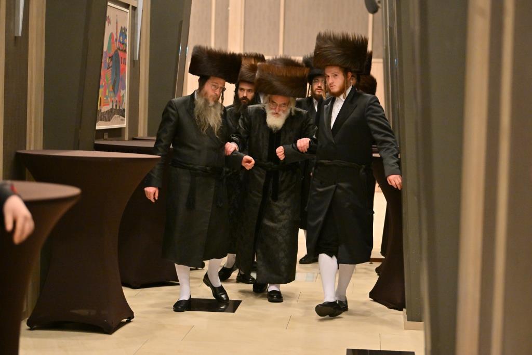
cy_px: 178
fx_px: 1330
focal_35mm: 90
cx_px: 266
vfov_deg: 15.2
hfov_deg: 22.6
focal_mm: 90
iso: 2500
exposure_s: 1/125
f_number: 2.8
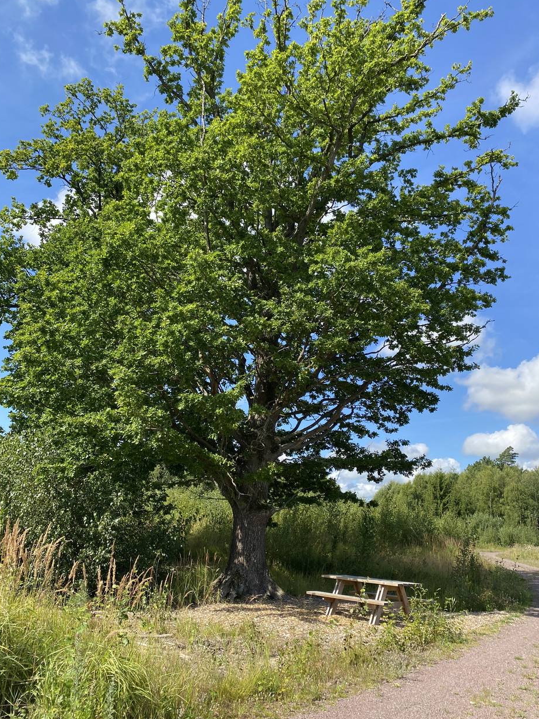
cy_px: 347
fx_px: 561
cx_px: 272
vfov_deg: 65.3
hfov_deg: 51.3
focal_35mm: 27
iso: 32
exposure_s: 1/1258
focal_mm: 4.25
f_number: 1.8
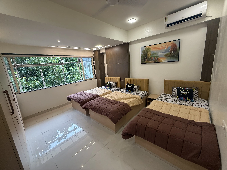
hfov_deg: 102.1
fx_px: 92
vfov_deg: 85.7
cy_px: 85
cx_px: 114
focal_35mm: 14
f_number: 2.2
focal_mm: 2.22
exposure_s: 1/100
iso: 80
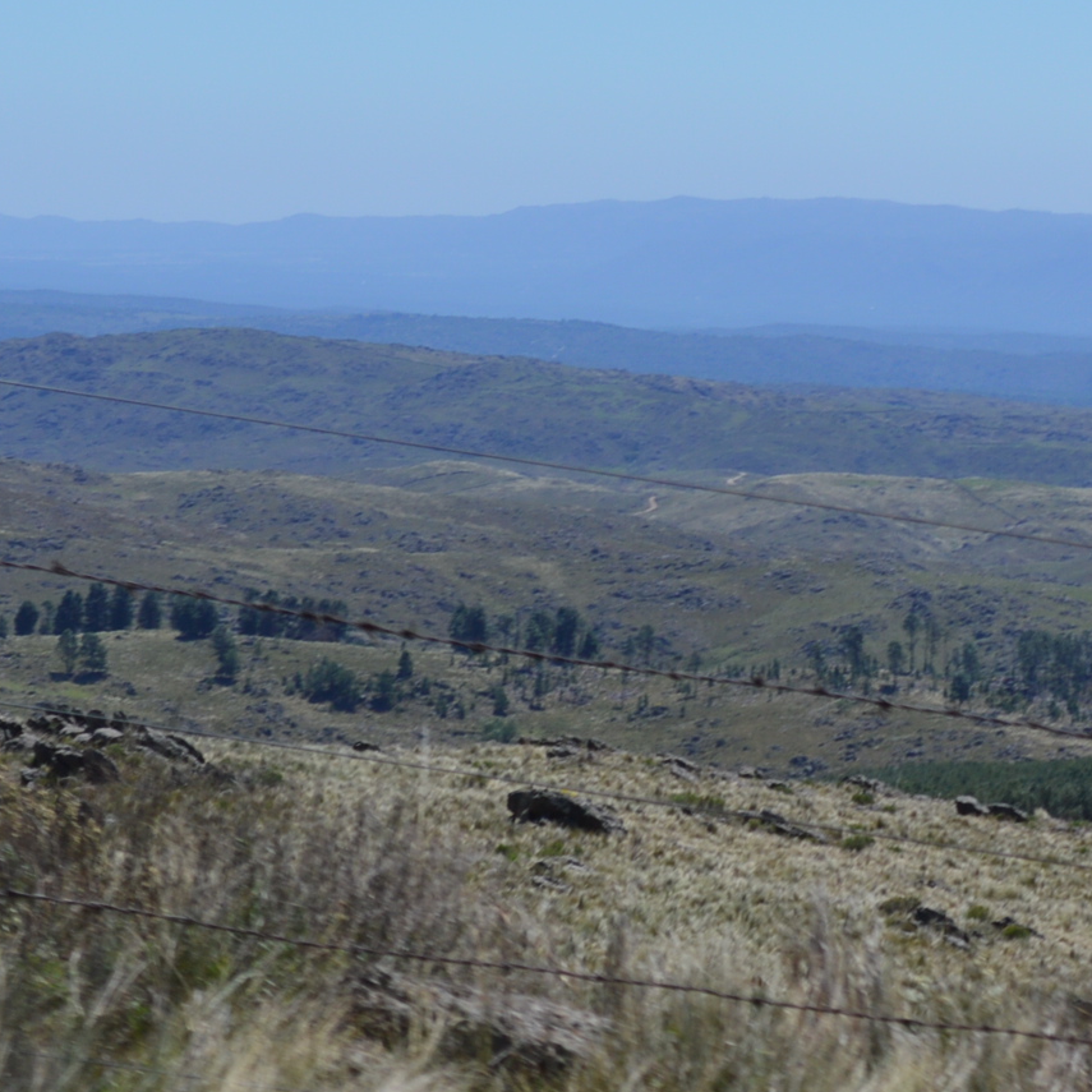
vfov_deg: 7.1
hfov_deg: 7.0
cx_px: 1473
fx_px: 8797
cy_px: 333
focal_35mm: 246
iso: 100
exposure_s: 1/320
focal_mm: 55
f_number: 9
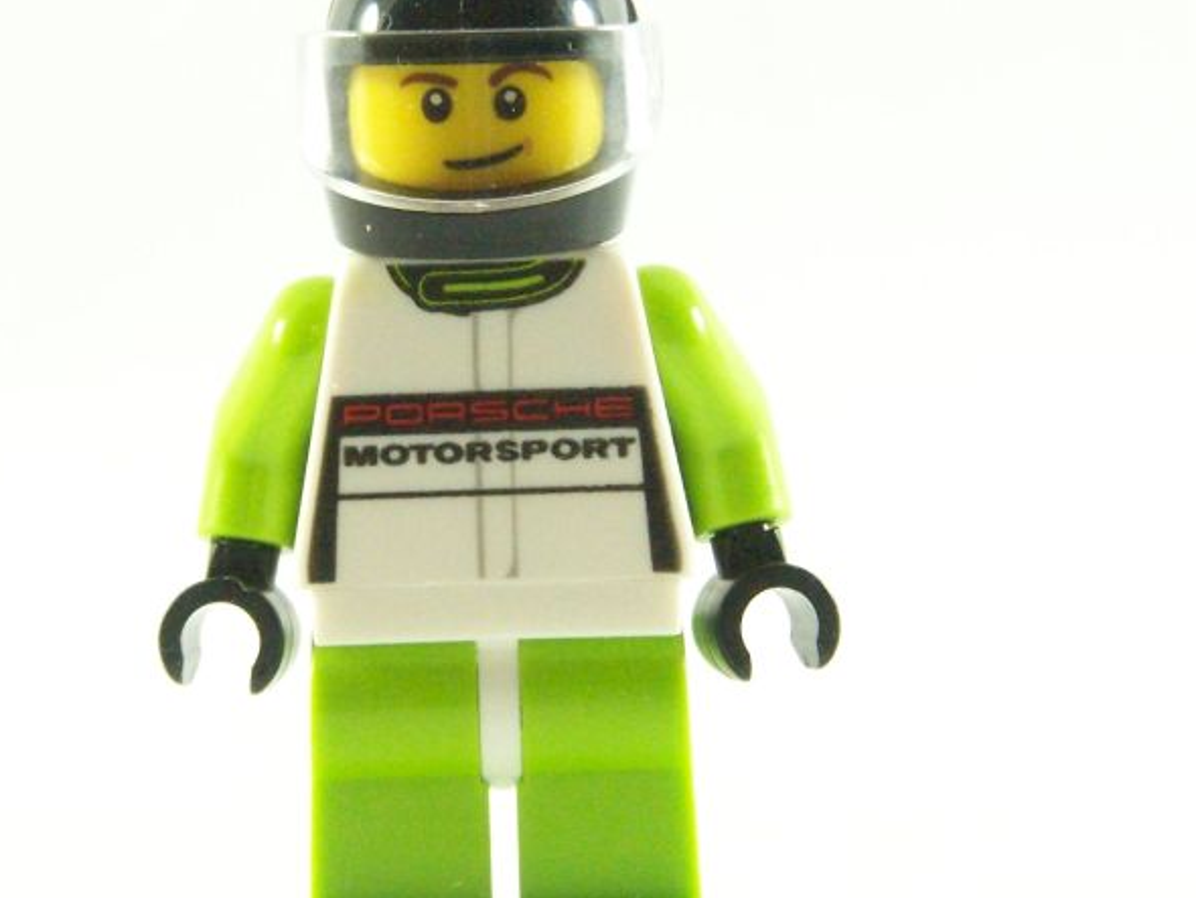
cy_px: 484
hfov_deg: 9.7
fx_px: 7017
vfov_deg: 7.3
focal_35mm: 203
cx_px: 523
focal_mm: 19.4
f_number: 4
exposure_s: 1/60
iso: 400
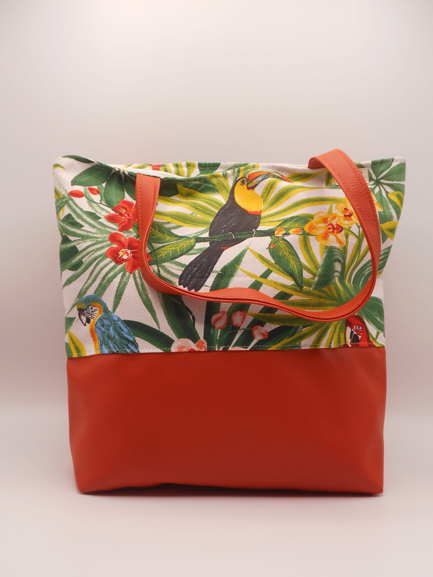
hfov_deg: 36.8
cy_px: 288
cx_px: 216
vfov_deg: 47.9
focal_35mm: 39
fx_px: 650
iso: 80
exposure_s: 1/40
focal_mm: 6.7
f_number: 3.9
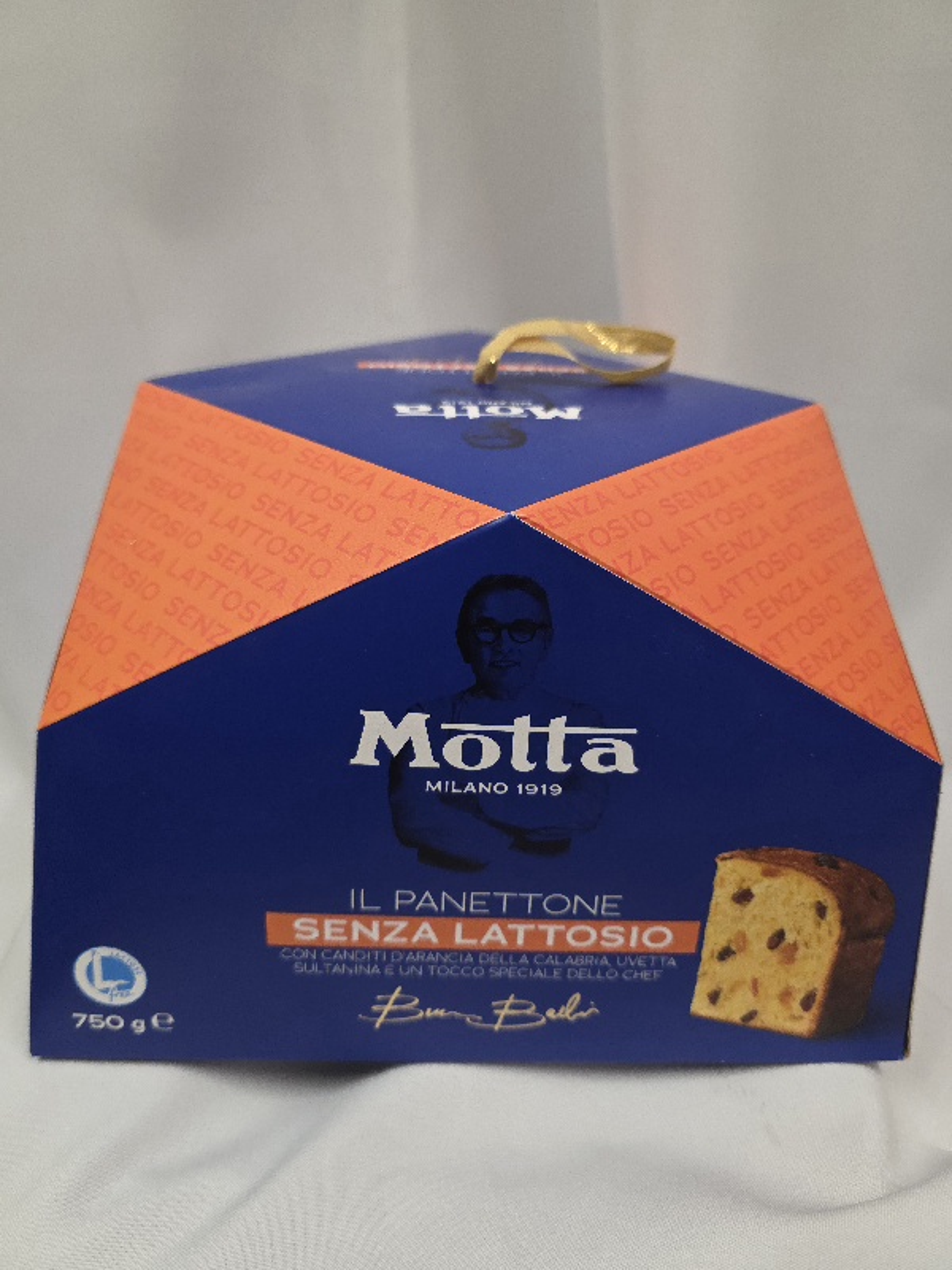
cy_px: 635
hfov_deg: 58.9
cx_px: 476
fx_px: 843
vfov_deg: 73.9
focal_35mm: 23
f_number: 1.7
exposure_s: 1/101
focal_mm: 6.3
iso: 400
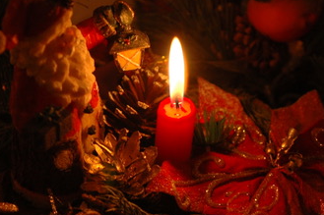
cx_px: 145
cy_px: 115
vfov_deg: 8.1
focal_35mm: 169
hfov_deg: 12.2
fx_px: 1520
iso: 200
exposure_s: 1/40
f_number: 3.2
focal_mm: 58
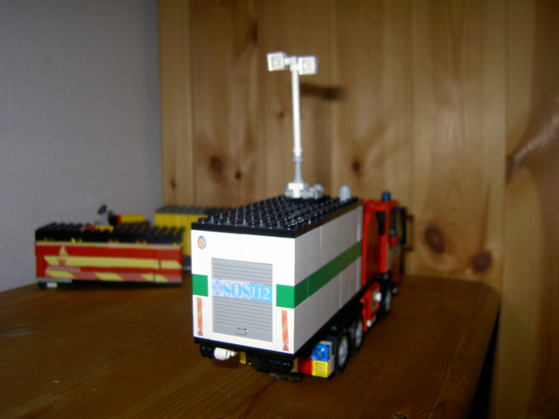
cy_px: 210
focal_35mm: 34
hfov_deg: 54.0
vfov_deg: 41.8
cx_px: 280
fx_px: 549
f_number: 2.8
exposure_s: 1/60
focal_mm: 5.6
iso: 50
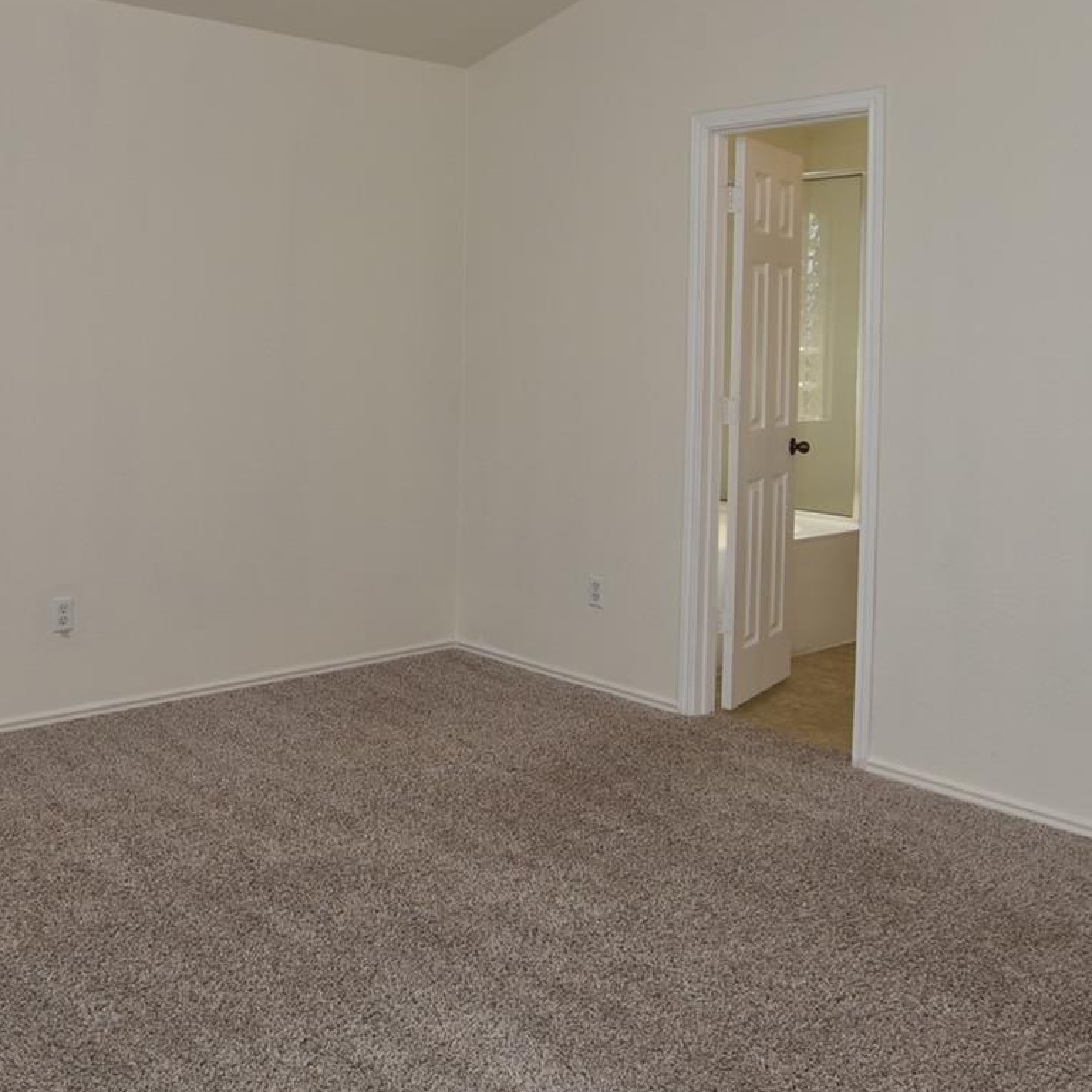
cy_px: 372
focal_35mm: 34
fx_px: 1213
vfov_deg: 47.7
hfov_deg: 48.0
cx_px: 411
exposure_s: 1/200
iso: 100
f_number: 5
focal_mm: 10
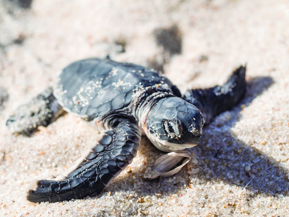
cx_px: 144
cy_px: 108
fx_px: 1002
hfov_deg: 16.4
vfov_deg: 12.3
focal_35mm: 120
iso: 200
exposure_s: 1/400
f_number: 5
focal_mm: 60
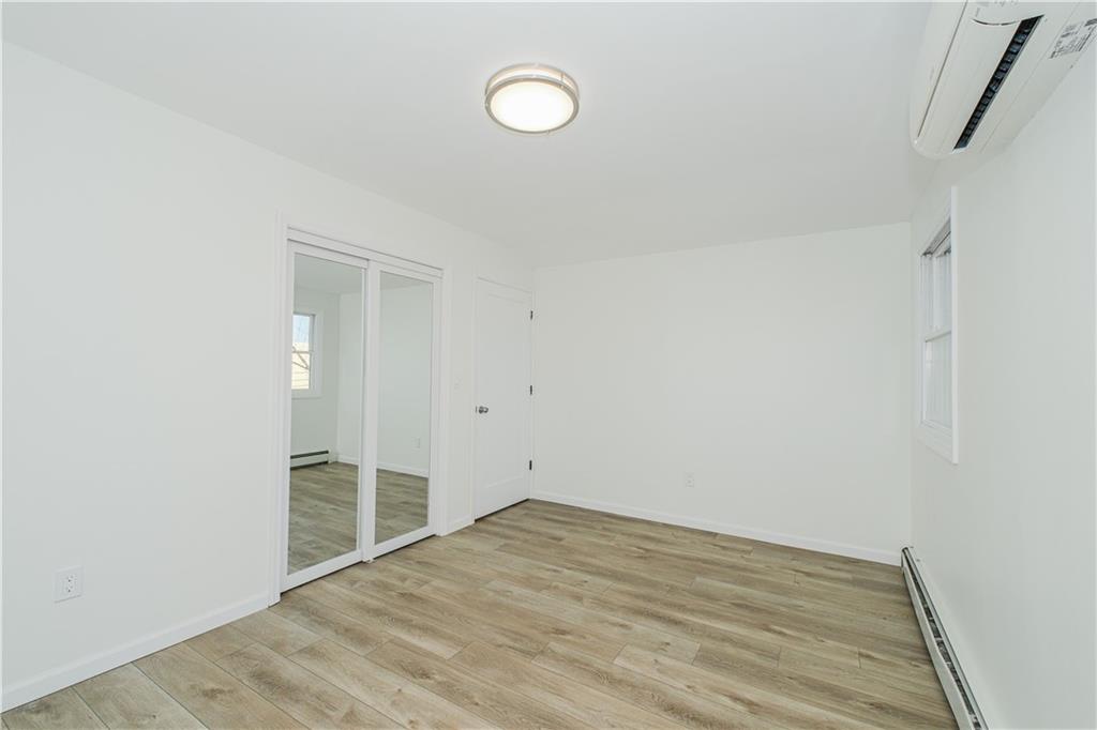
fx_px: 457
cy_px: 365
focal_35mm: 15
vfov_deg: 77.3
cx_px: 548
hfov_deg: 100.4
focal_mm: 10
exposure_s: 1/125
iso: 500
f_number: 8
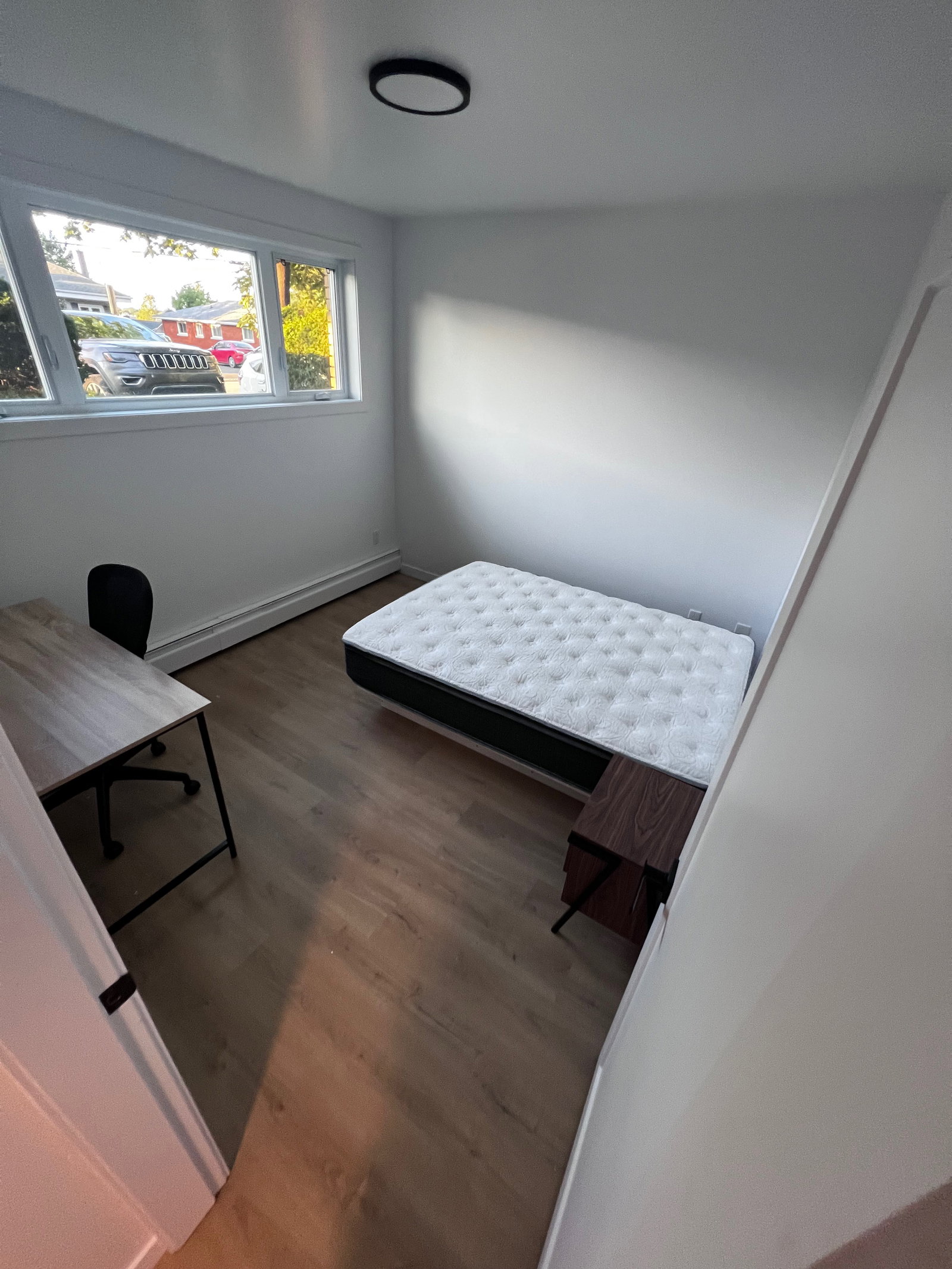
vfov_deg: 106.2
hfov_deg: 89.9
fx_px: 477
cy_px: 634
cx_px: 476
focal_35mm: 13
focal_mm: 1.57
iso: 250
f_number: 1.8
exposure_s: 1/120
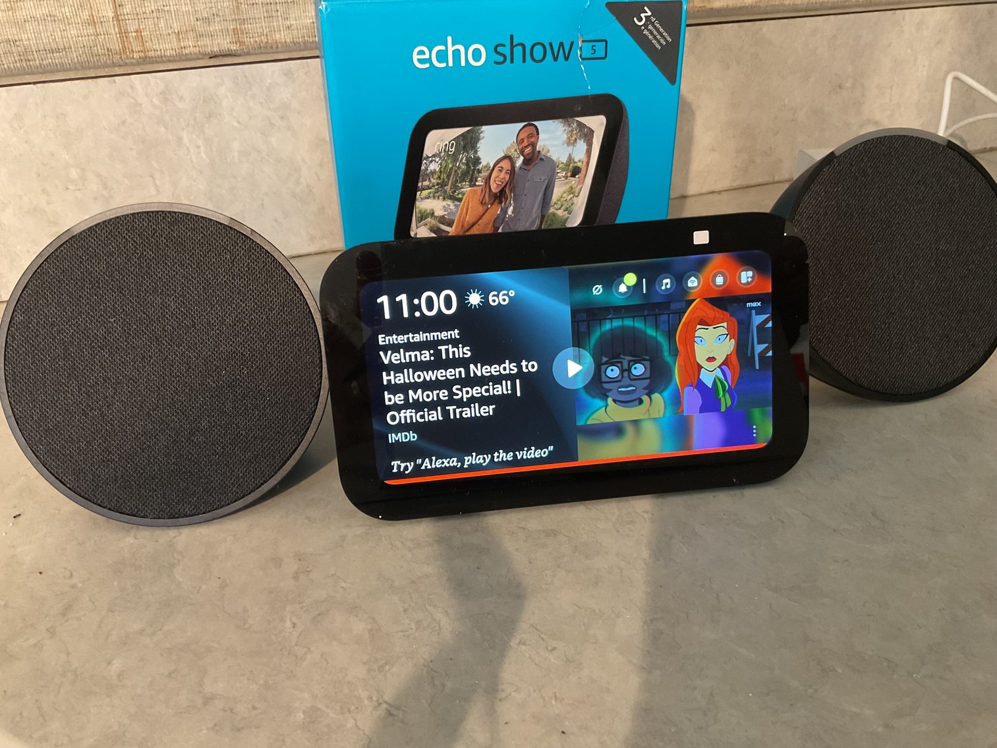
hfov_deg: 61.7
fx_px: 835
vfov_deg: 48.2
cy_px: 374
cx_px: 498
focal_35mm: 29
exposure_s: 1/40
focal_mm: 3
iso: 250
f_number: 1.8
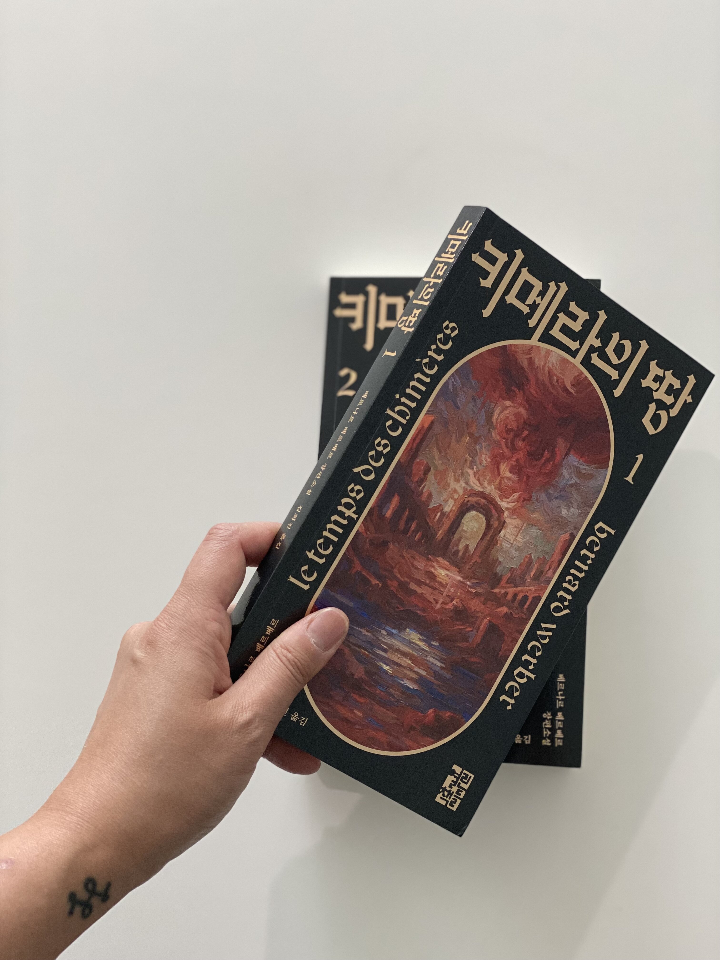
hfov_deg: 28.0
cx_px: 360
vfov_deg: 36.8
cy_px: 480
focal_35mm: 52
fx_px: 1442
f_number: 2
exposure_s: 1/120
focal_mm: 6
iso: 250
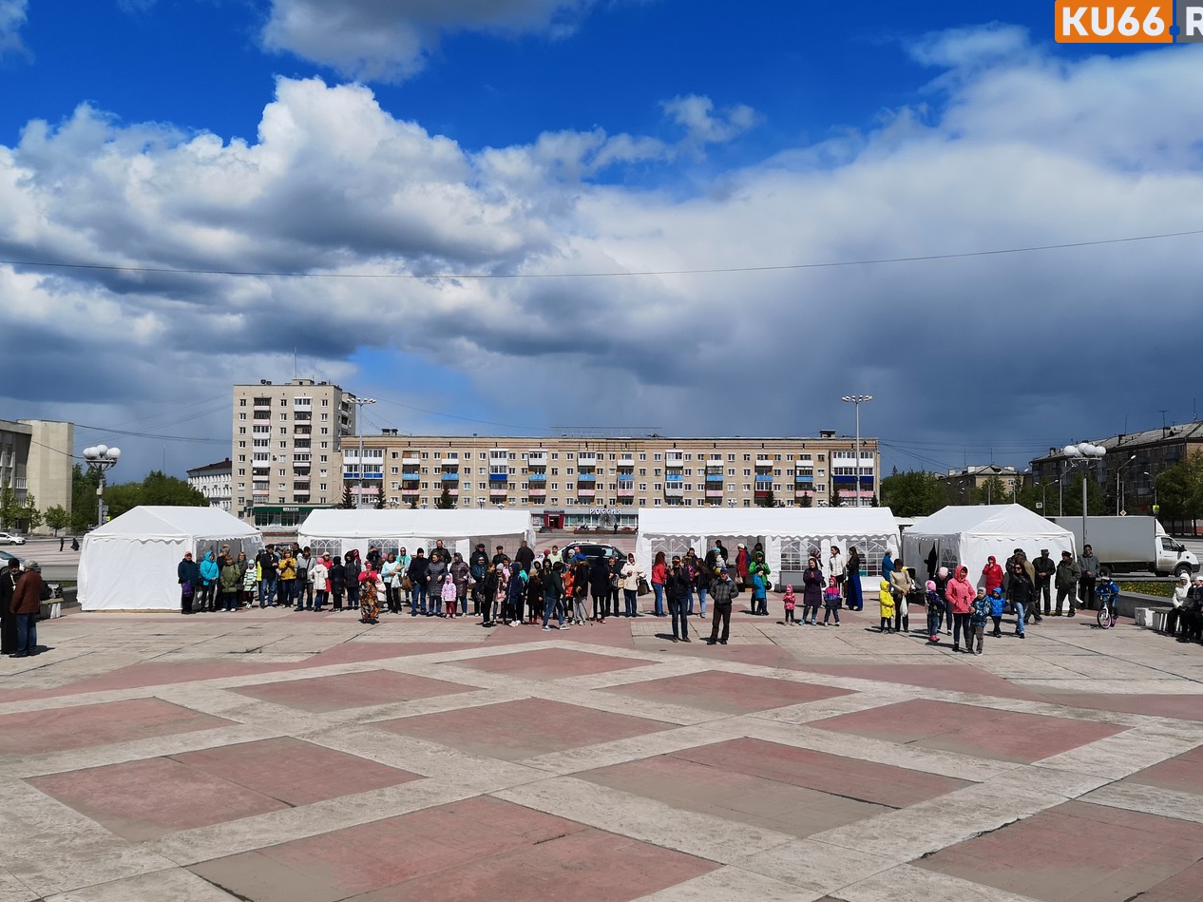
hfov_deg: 56.8
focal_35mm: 32
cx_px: 580
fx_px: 1112
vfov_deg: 44.1
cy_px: 486
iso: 50
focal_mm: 3.95
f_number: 1.8
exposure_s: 1/4762
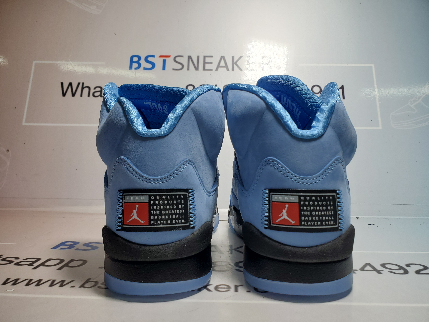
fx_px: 322
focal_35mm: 26
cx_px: 214
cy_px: 161
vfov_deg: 53.1
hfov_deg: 67.3
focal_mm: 4.3
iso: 50
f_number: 1.5
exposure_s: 1/337
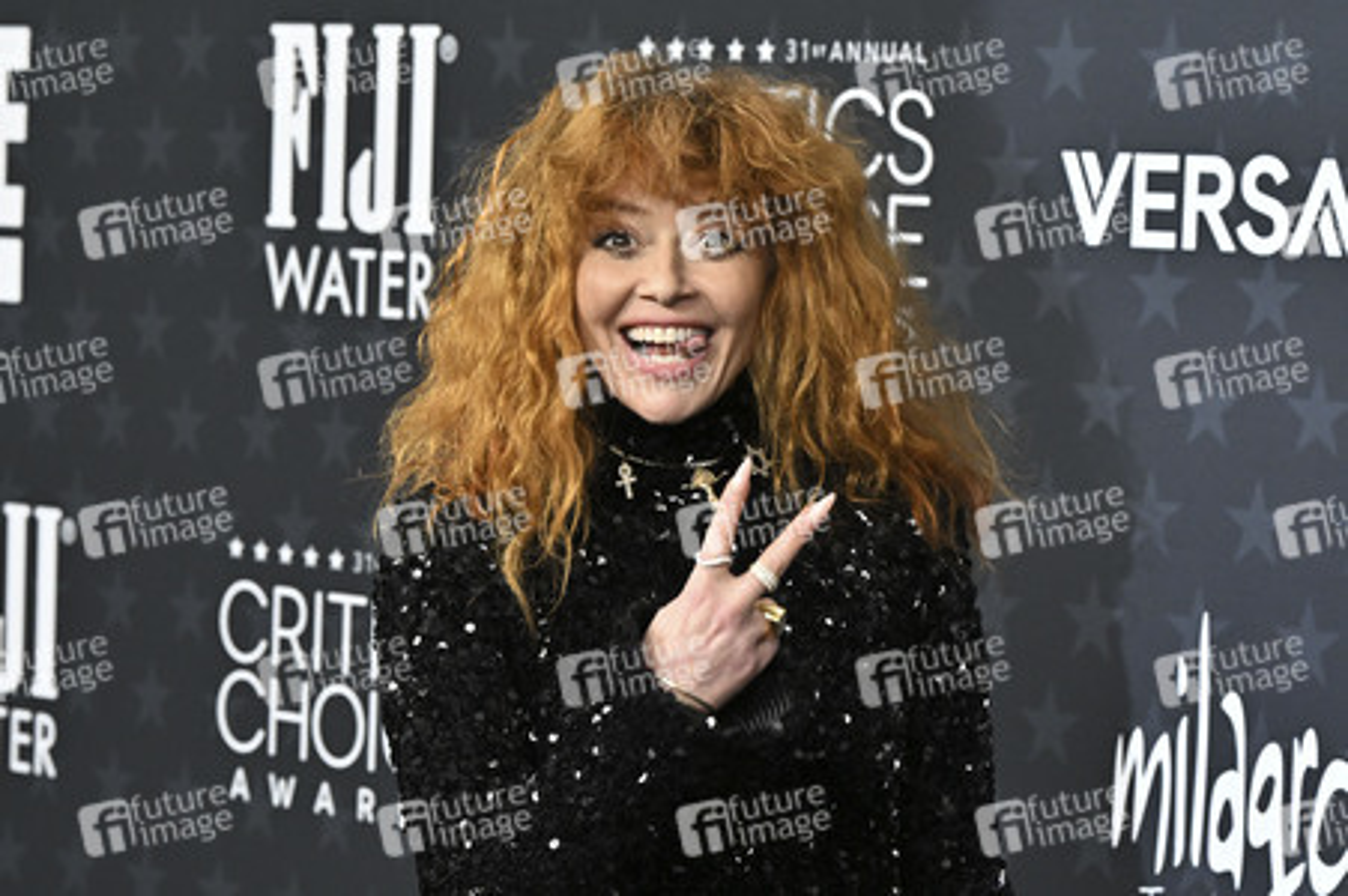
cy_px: 448
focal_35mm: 88
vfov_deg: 15.5
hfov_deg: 23.1
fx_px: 3293
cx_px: 674
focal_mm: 88
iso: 1250
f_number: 5.6
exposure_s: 1/320
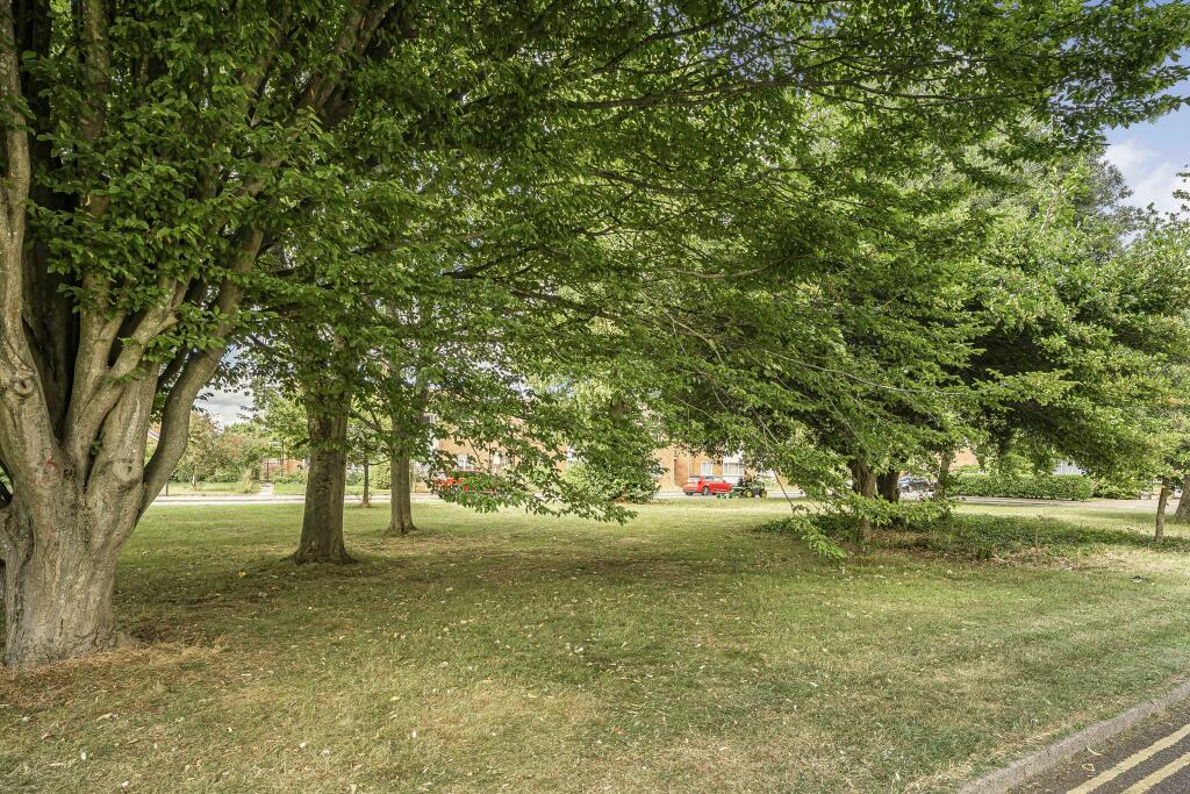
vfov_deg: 62.7
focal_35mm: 20
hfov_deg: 84.8
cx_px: 595
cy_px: 397
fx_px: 651
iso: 400
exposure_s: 1/200
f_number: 8
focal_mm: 19.7
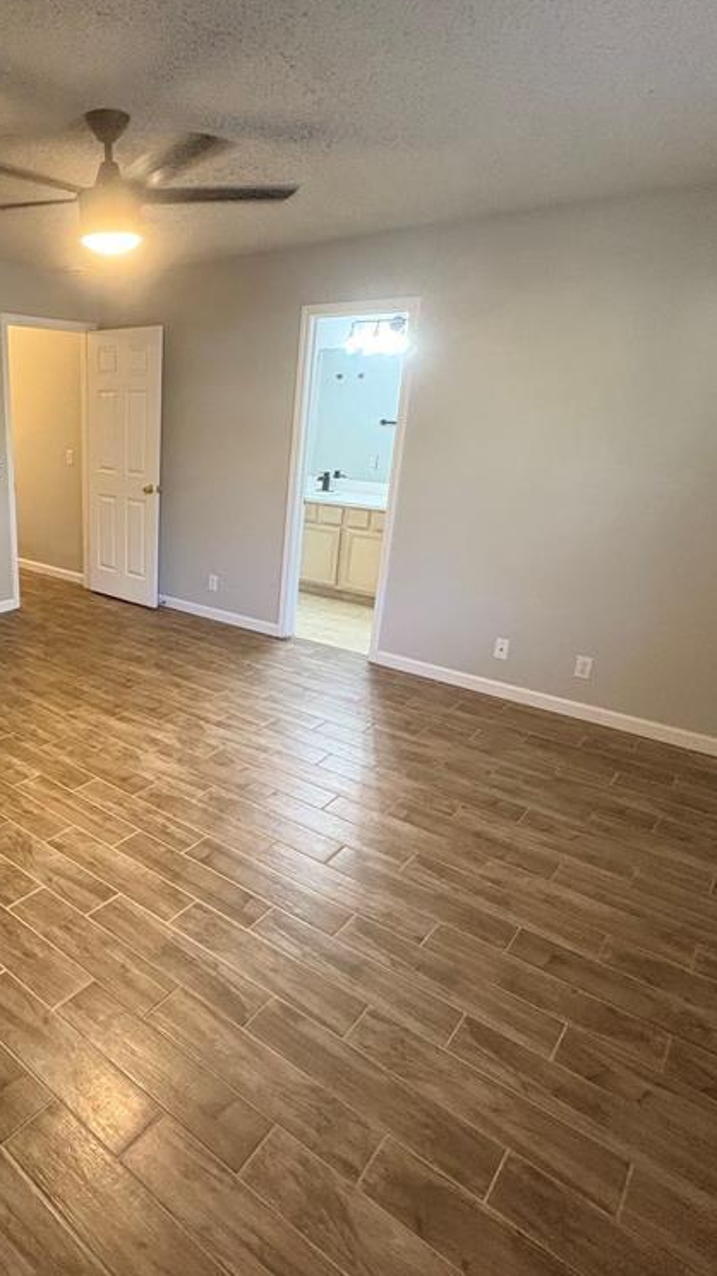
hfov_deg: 50.4
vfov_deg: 83.9
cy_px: 633
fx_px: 710
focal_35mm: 21
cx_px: 146
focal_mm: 2.22
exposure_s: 1/60
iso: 640
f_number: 2.2
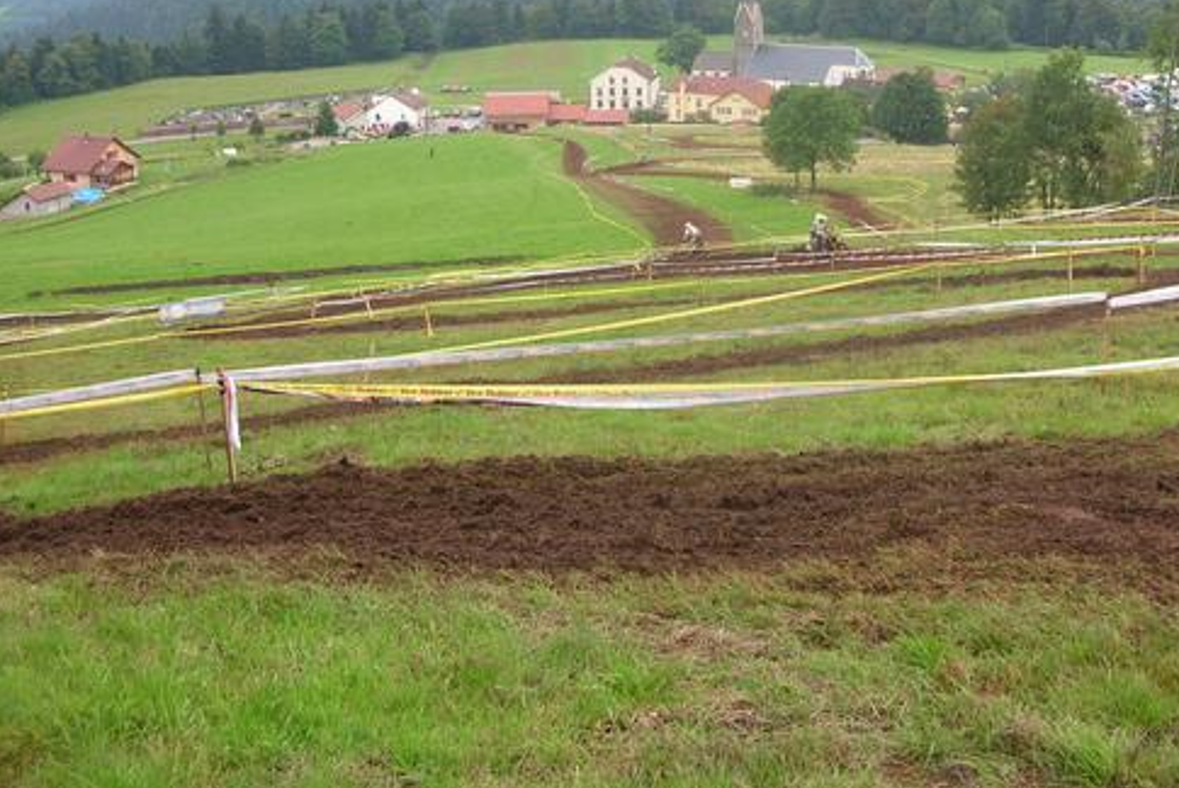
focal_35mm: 48
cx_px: 732
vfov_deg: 27.8
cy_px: 221
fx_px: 1573
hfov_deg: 40.8
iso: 50
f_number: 2.8
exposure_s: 1/222
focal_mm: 5.8
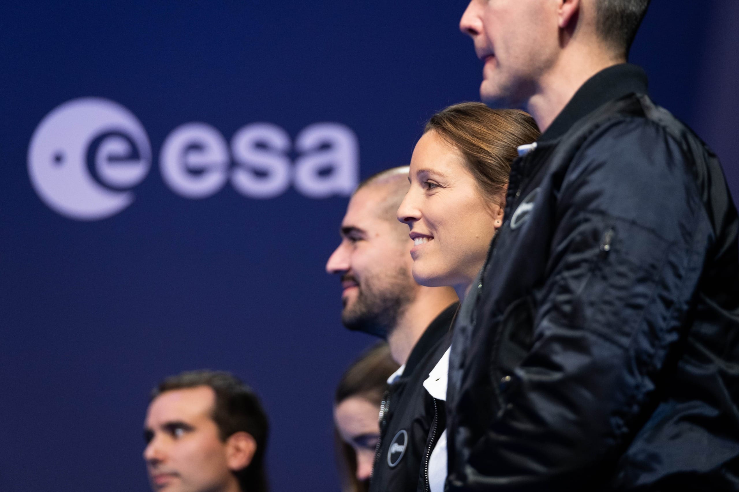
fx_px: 4311
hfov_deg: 9.8
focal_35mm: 210
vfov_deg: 6.5
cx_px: 370
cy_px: 246
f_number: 2.8
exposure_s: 1/200
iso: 1250
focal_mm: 140
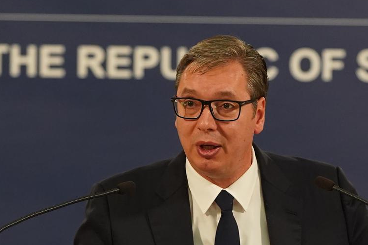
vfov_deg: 2.9
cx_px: 286
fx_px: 4886
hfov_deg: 4.3
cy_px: 207
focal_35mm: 478
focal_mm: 150
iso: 3200
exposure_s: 1/200
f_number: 3.5
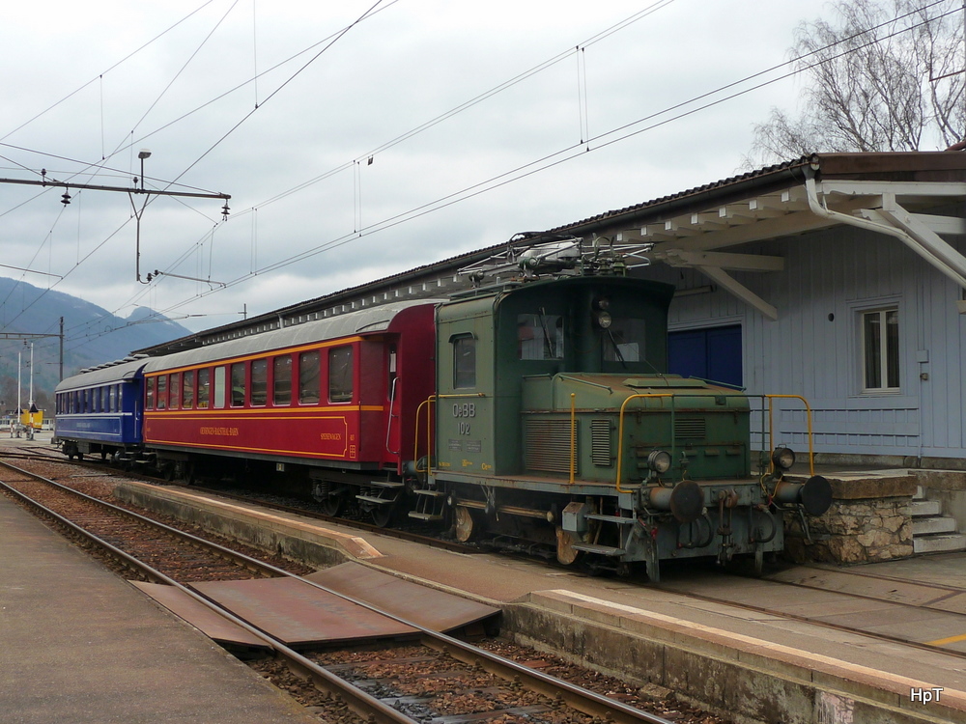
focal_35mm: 40
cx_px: 483
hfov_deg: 46.8
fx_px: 1116
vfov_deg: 36.0
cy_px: 362
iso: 160
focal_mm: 6.7
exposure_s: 1/125
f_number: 3.9
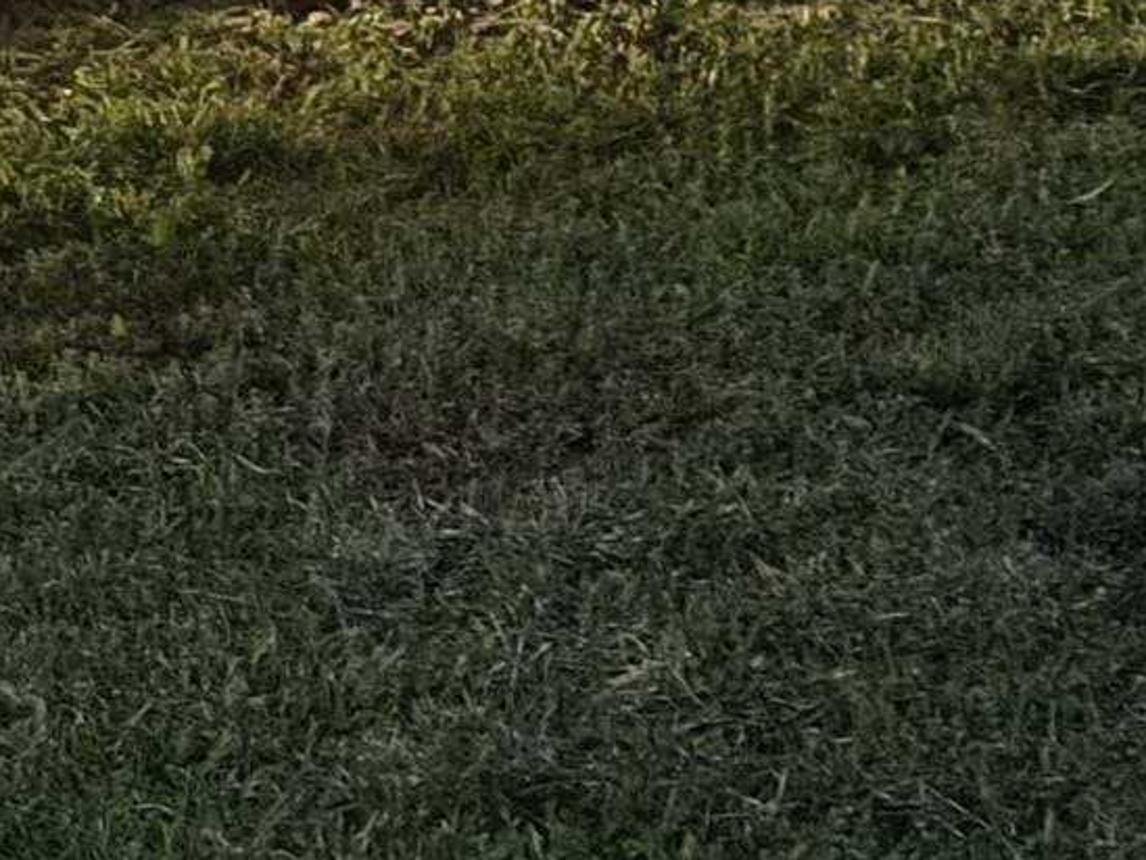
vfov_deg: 8.2
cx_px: -620
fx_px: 5927
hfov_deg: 10.6
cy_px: -173
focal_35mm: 179
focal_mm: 6.76
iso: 500
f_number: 1.78
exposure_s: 1/5
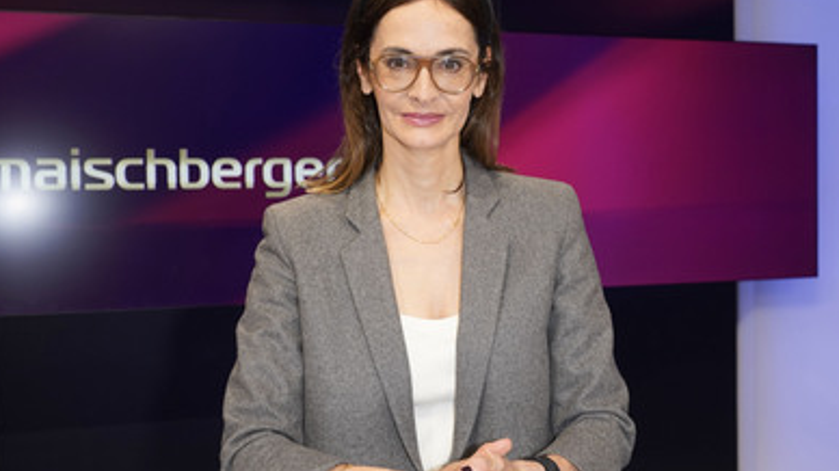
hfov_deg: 45.5
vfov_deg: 26.5
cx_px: 425
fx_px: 1001
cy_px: 244
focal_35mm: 45
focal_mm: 37
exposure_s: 1/160
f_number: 5.6
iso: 2000
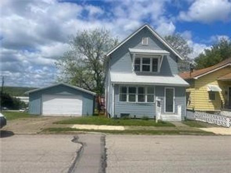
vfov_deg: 54.9
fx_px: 167
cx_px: 116
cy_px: 86
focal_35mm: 25
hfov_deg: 69.4
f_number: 1.6
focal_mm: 5.1
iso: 32
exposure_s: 1/6993
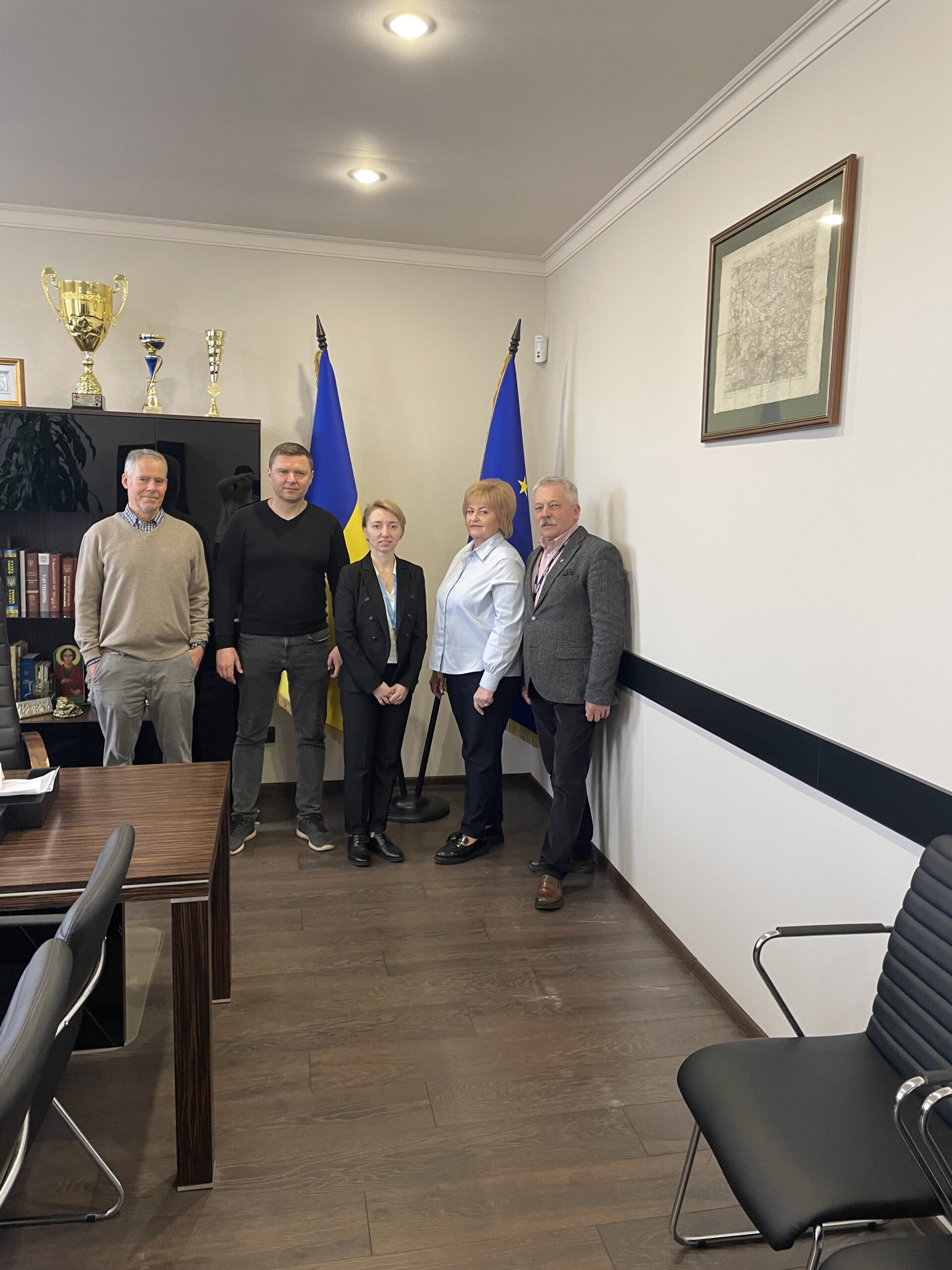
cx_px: 476
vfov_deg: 67.3
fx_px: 953
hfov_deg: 53.1
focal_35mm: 26
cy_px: 635
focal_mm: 4.2
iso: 125
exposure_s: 1/50
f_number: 1.6
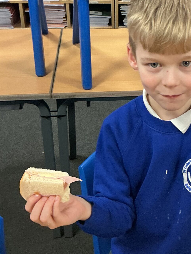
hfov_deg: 24.8
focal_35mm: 58
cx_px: 155
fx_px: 427
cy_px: 74
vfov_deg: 32.8
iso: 160
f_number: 1.8
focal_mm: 3
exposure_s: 1/60
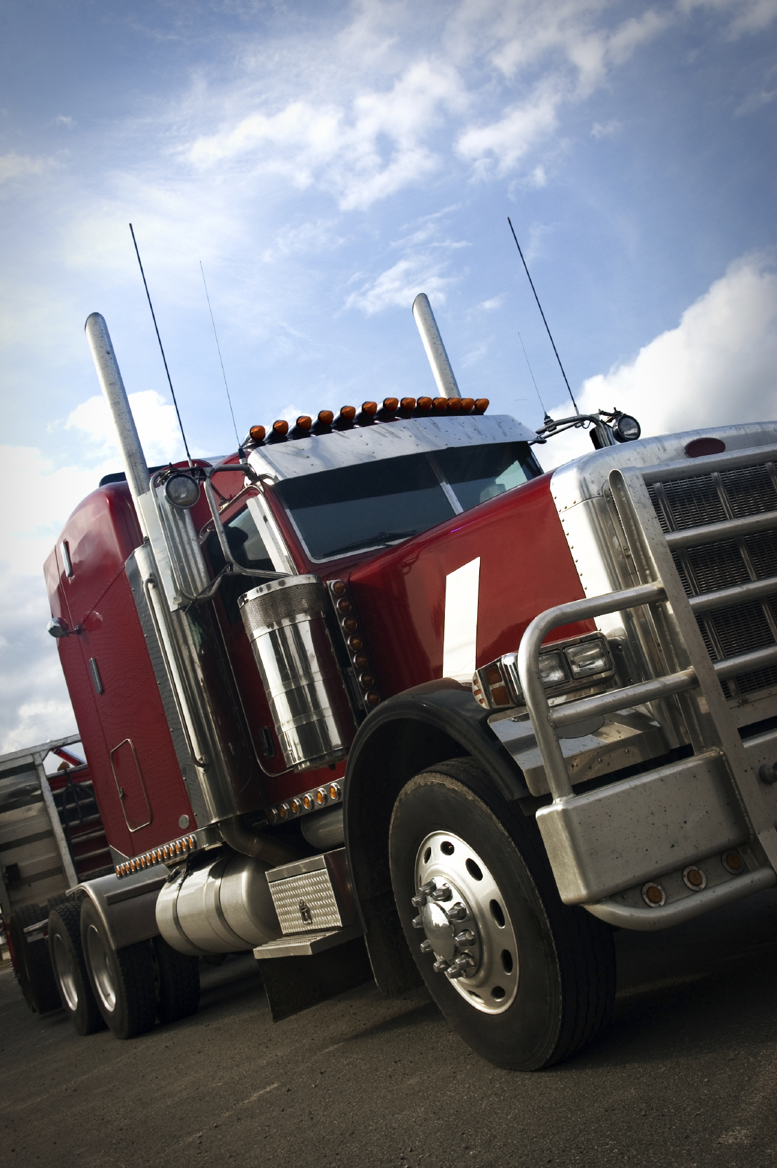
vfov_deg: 53.2
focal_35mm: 36
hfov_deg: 36.8
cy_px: 584
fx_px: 1167
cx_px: 388
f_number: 8
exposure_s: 1/100
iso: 200
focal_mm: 24
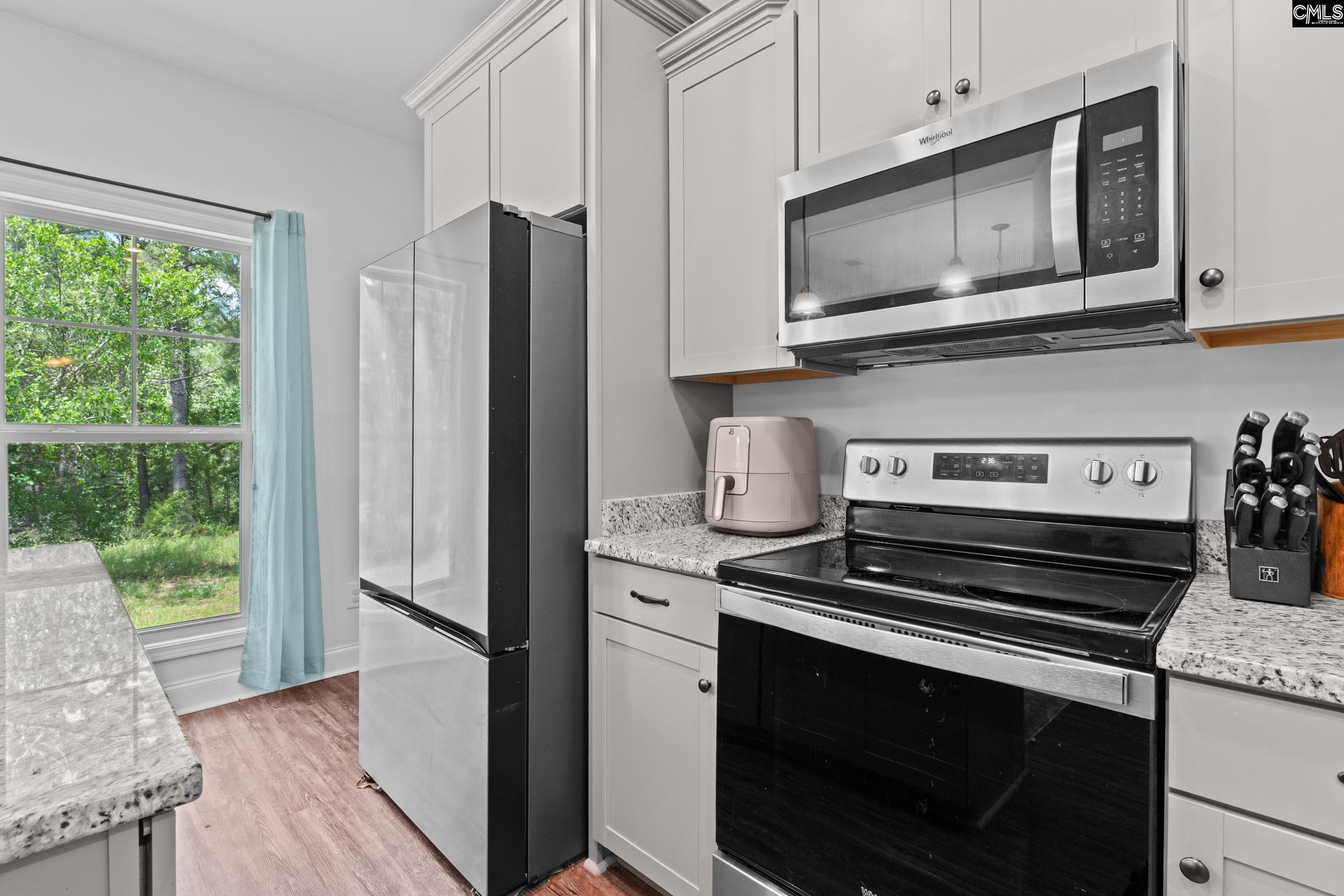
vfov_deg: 72.1
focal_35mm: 16
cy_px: 448
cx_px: 672
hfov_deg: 95.0
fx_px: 616
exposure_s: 1/5
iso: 200
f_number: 7.1
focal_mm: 11
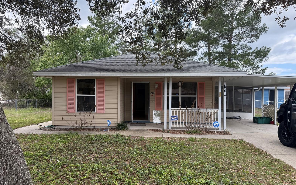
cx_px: 145
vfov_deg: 47.5
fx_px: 210
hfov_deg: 70.4
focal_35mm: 26
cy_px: 99
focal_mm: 6.76
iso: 100
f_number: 1.78
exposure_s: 1/1046
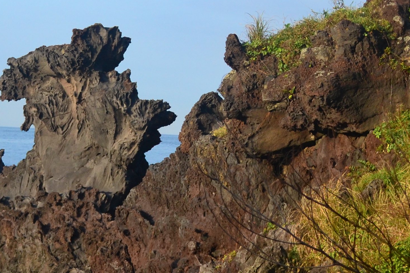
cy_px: 96
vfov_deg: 10.0
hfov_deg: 14.9
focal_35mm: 138
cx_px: 107
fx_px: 1567
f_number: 5
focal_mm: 29
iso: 400
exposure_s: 1/1000
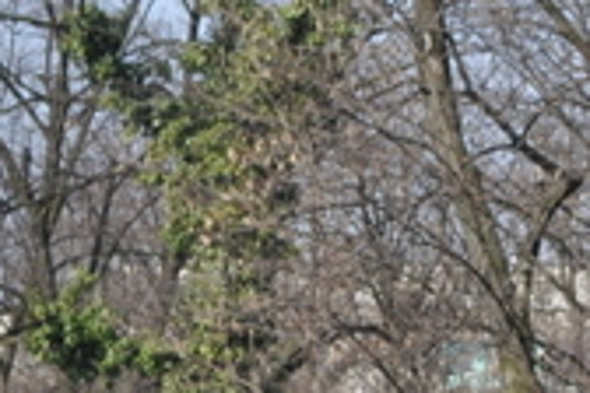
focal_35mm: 417
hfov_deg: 4.9
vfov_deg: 3.3
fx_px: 6834
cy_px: 768
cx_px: 766
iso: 400
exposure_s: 1/1000
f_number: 5.6
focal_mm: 52
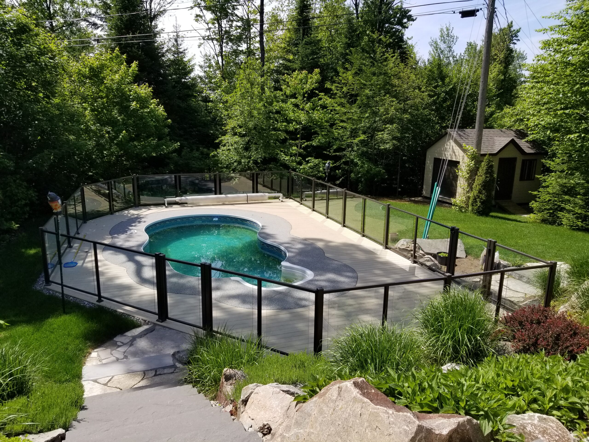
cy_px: 221
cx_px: 294
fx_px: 442
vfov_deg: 53.1
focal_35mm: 26
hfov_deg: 67.3
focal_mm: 4.25
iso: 50
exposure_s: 1/1764
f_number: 1.7
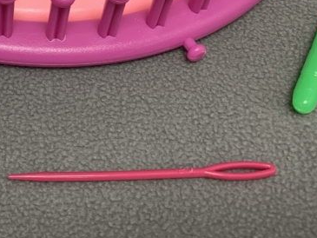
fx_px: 669
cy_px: -93
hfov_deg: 24.5
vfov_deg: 18.4
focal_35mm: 73
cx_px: -50
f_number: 1.8
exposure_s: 1/56
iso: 100
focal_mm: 4.25
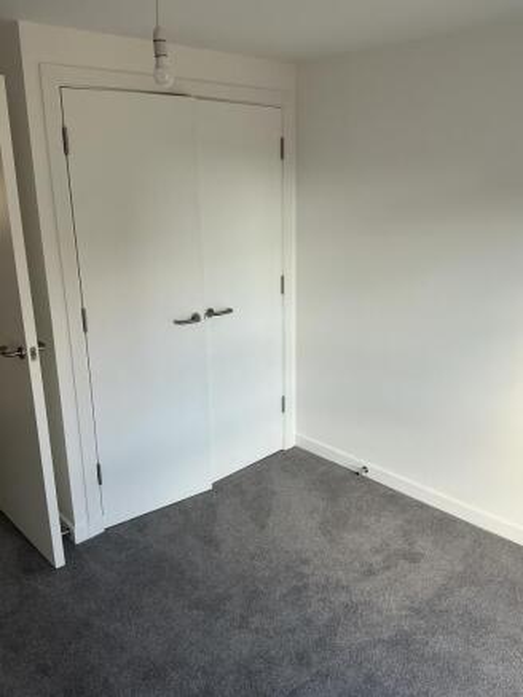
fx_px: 564
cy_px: 348
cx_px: 262
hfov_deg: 49.8
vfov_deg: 63.4
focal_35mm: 28
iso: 40
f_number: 1.8
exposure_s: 1/50
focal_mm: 3
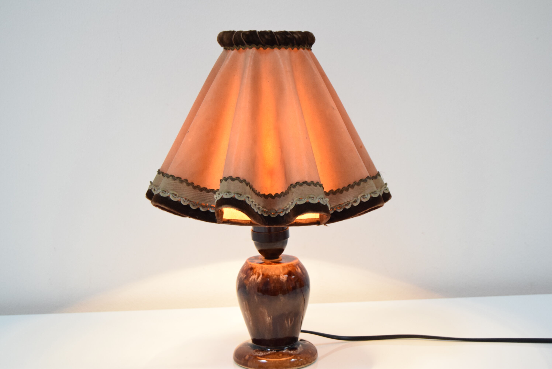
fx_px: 967
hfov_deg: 31.9
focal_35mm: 63
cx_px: 276
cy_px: 184
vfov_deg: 21.6
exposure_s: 1/100
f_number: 5
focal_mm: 42
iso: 1600
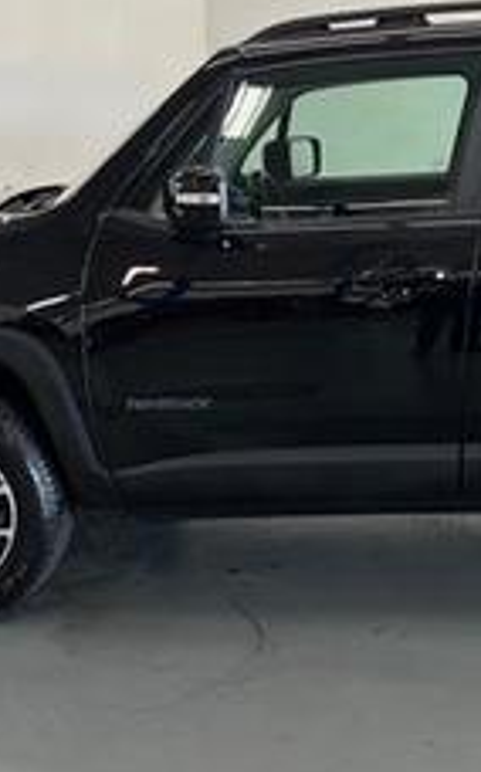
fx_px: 1283
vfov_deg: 33.5
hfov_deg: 21.0
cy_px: 342
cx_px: 393
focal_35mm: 61
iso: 80
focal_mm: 5.7
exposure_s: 1/120
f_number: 1.5
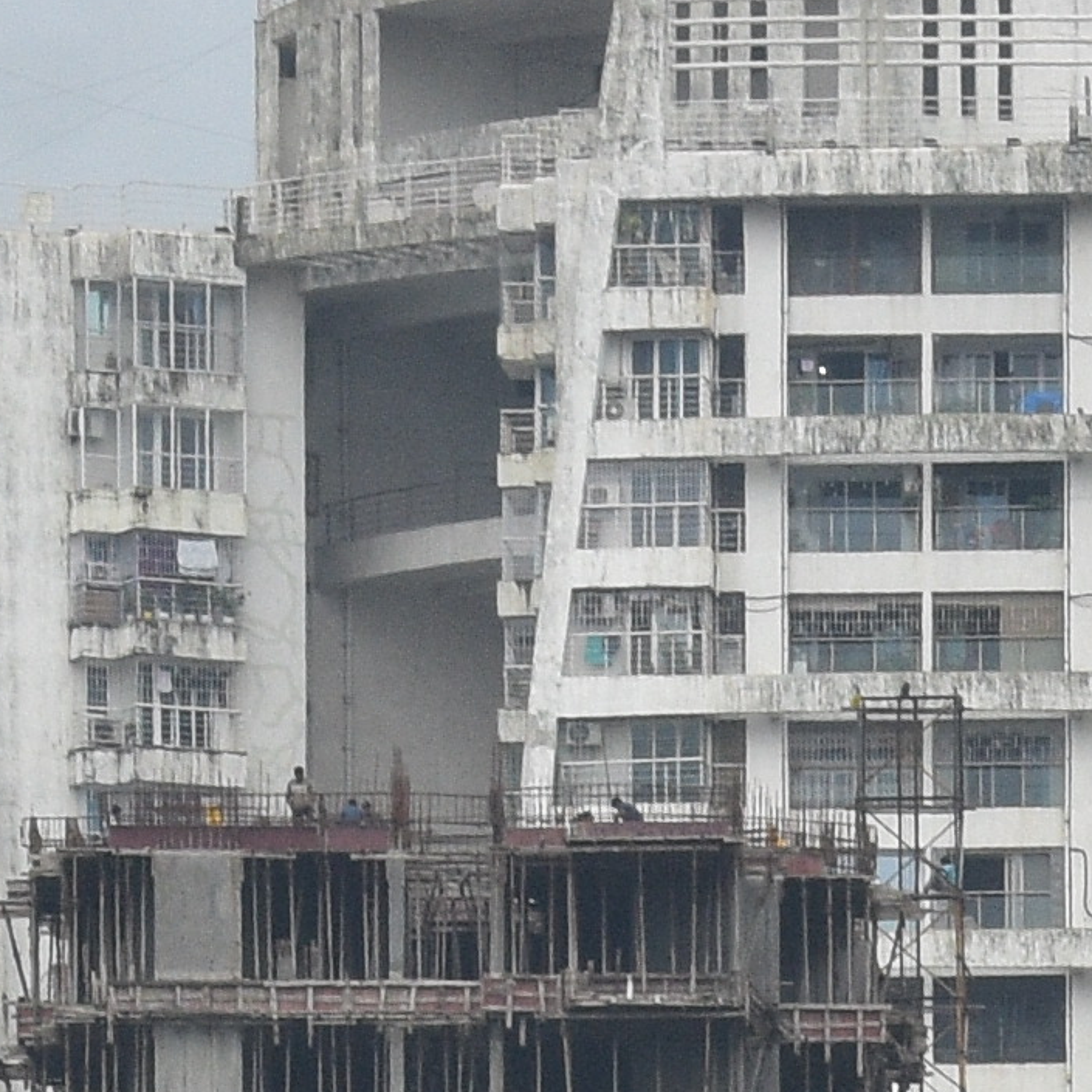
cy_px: 2943
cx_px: 1676
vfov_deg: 2.9
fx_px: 21293
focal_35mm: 597
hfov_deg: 2.9
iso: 400
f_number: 10
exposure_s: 1/320
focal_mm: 55
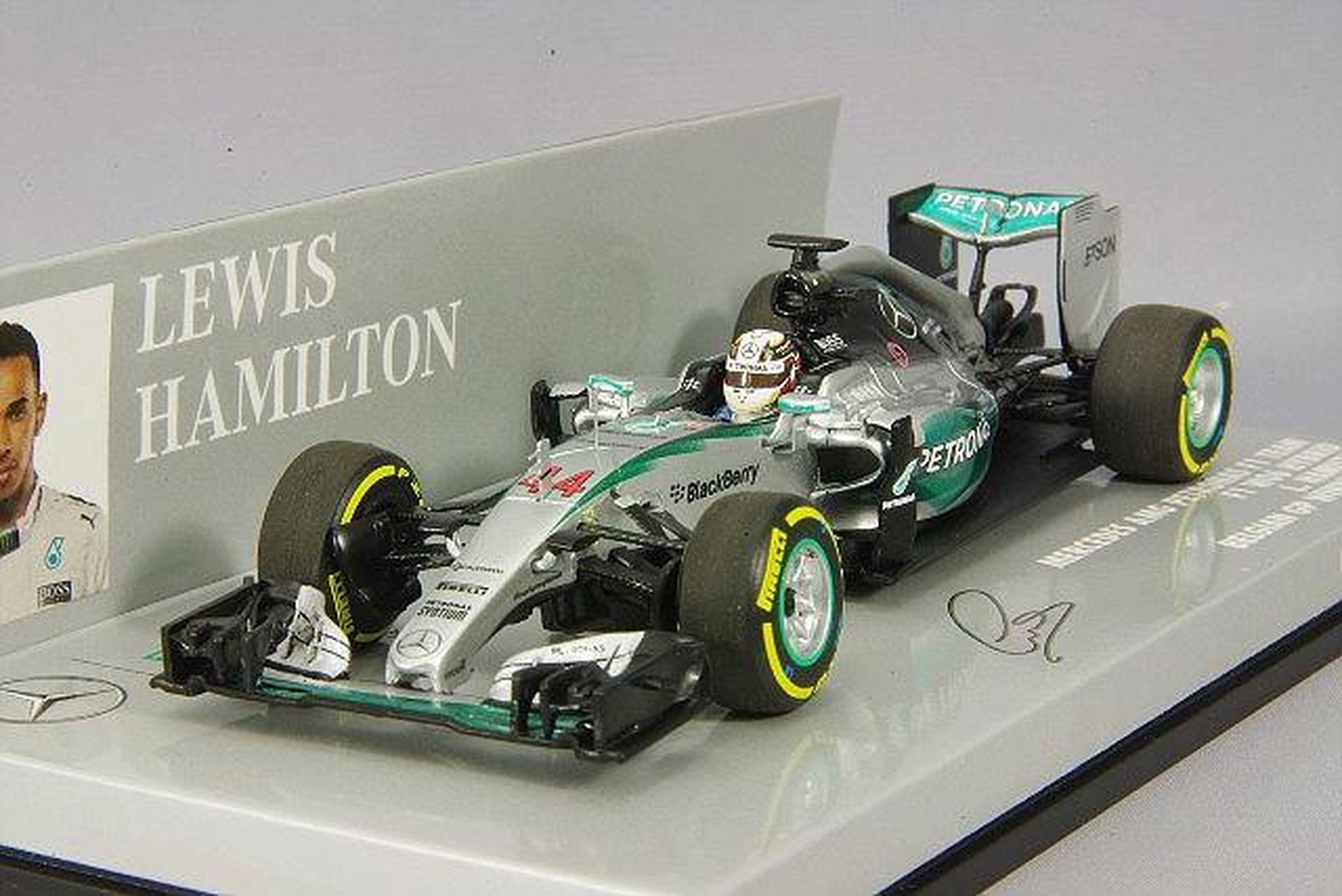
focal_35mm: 112
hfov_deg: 18.3
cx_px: 671
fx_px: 4176
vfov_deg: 12.2
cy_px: 448
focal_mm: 75
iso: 400
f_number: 32
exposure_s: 1
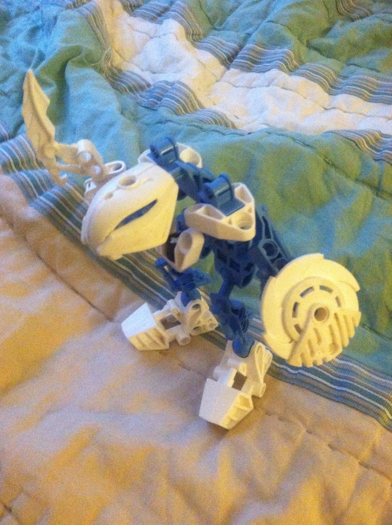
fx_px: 530
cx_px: 196
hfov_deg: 40.6
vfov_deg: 52.7
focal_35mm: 35
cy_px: 262
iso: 1000
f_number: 2.8
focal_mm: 3.85
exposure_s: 1/15
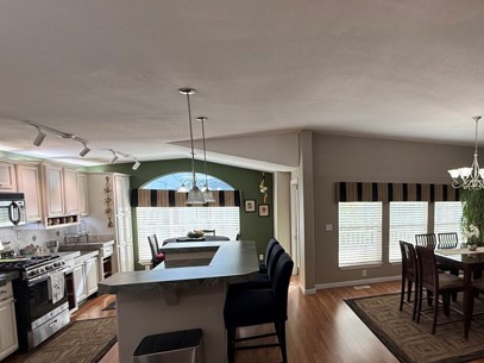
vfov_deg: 60.5
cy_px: 219
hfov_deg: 70.4
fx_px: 308
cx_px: 372
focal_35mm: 22
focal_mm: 2.22
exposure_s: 1/120
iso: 160
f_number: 2.2
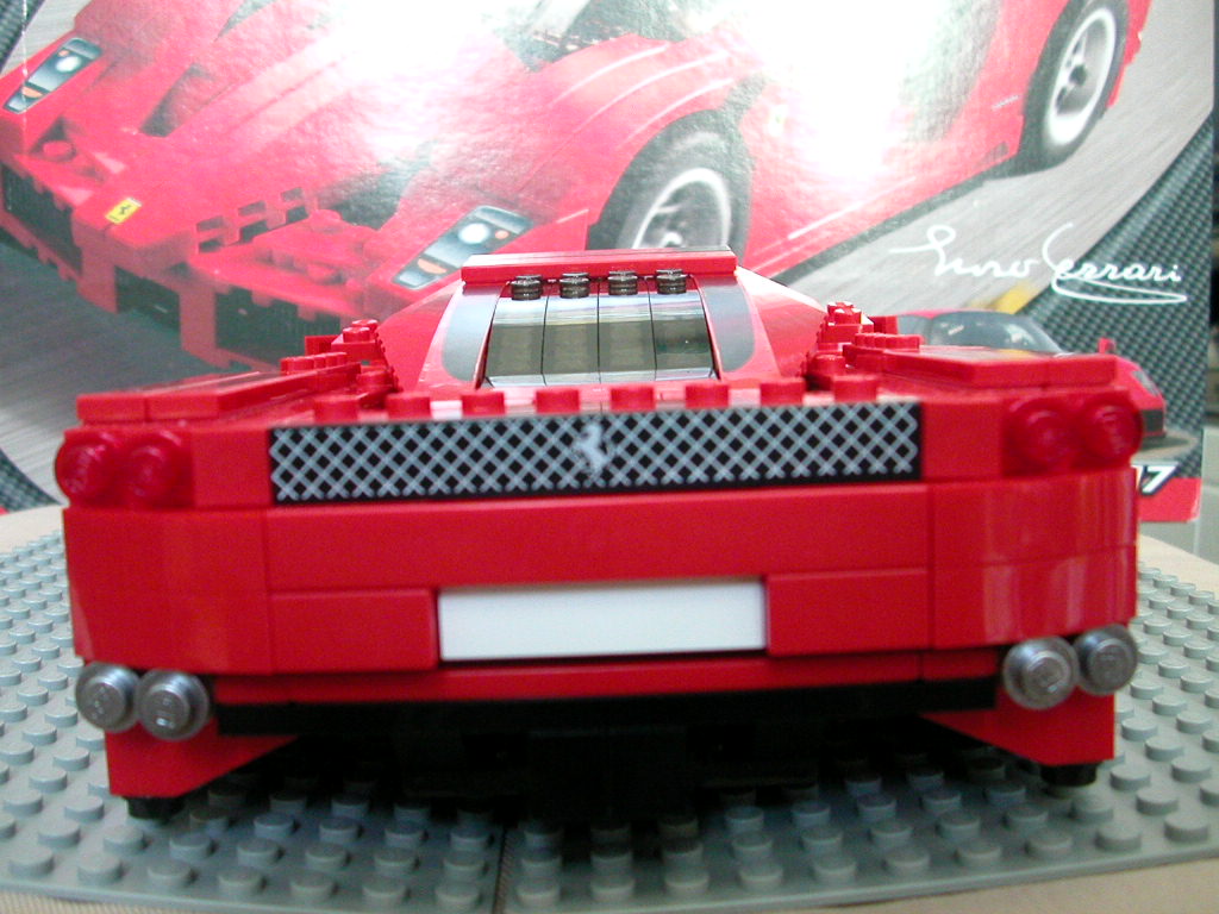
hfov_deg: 50.1
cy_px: 457
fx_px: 1303
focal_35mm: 37
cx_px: 610
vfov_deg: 38.7
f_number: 2.7
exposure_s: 1/27.9
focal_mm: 5.6
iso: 400
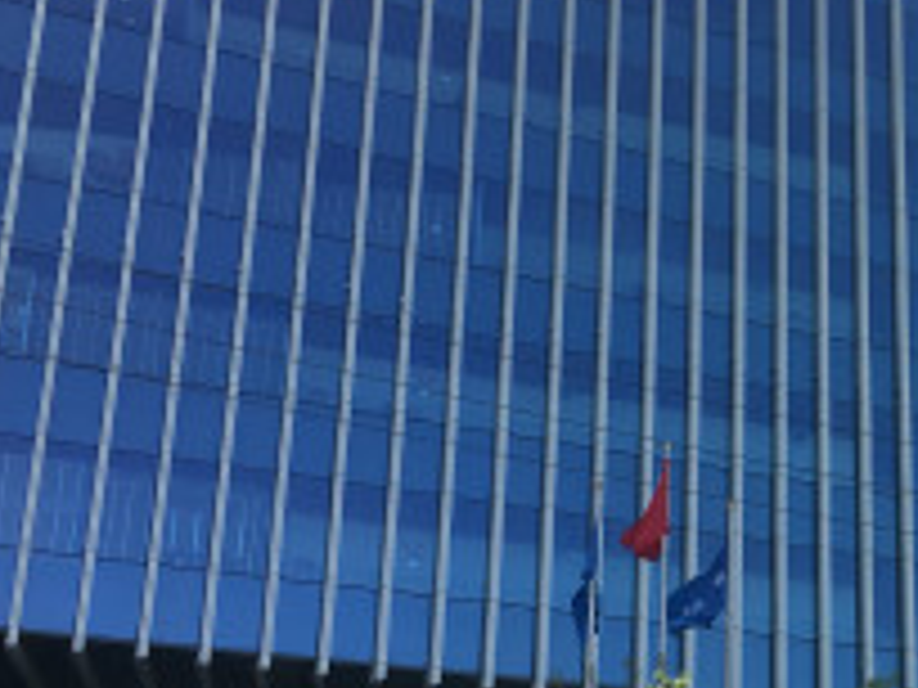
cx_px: 1008
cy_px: 524
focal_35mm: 71
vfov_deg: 20.5
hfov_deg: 25.4
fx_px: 1883
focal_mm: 4.15
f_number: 2.2
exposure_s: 1/864
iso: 25
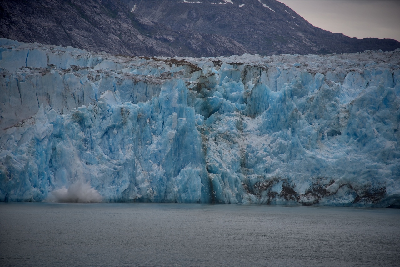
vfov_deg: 11.4
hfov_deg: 17.1
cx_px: 200
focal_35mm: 120
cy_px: 134
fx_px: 1334
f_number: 4
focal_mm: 120
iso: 160
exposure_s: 1/250
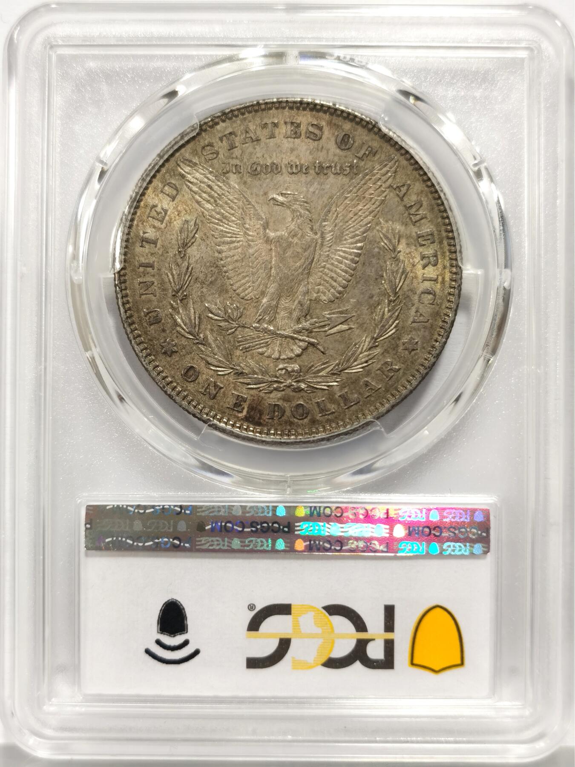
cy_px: 384
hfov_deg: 27.0
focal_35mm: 54
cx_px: 288
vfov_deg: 35.5
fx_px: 1196
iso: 125
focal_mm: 5.56
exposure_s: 1/100
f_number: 16
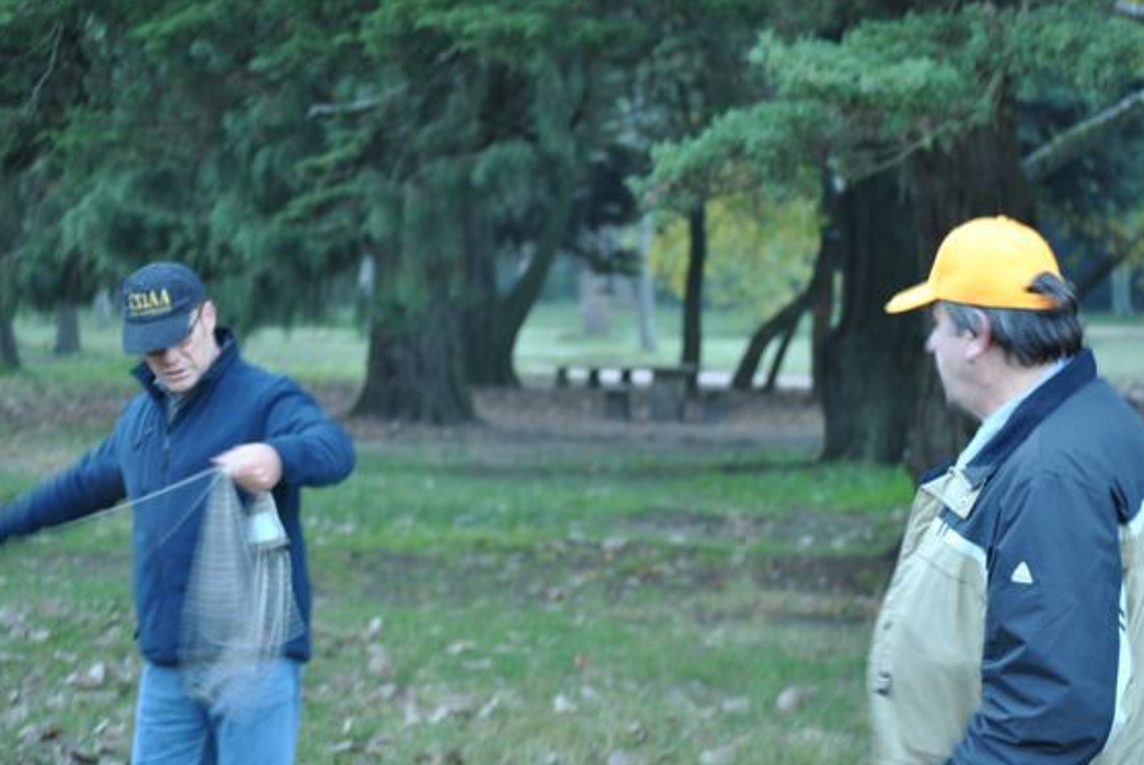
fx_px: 3008
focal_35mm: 95
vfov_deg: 14.5
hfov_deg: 21.5
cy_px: 427
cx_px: 582
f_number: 4
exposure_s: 1/6
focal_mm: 55
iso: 100
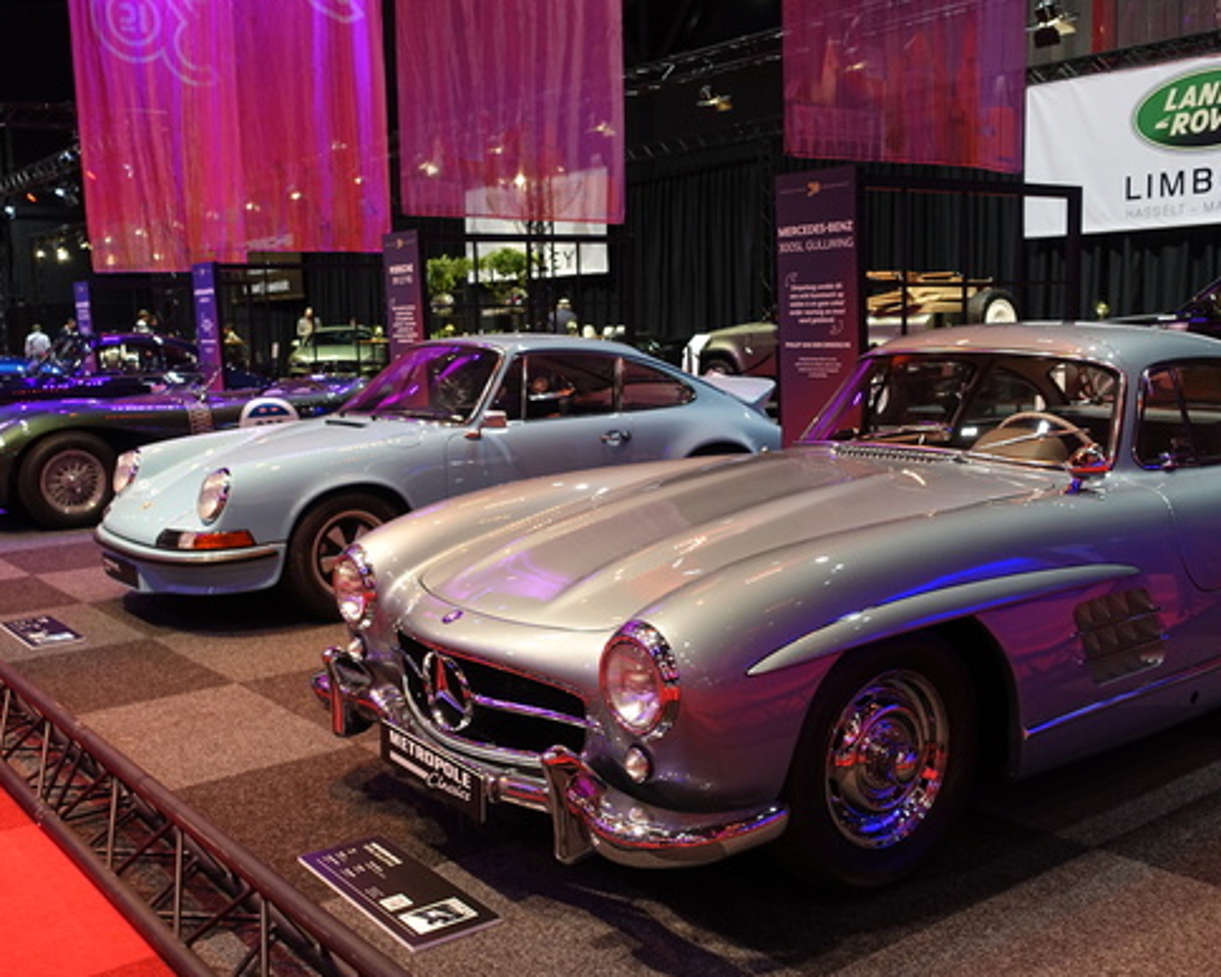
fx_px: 1301
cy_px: 486
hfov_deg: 50.2
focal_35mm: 36
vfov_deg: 41.2
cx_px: 569
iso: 400
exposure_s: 1/40
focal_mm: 11.45
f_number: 2.5
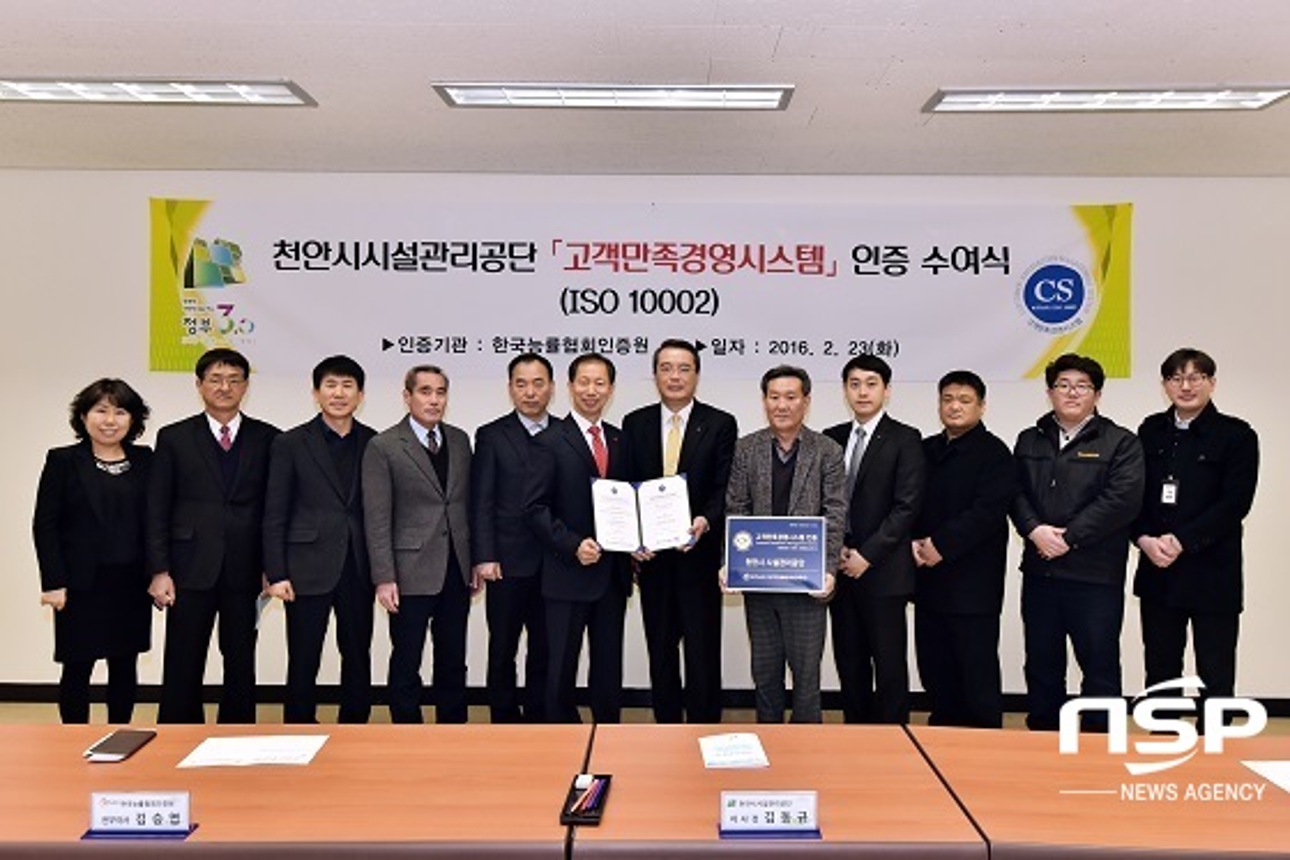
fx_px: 931
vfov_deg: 49.5
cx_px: 645
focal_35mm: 26
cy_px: 430
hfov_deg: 69.4
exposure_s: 1/100
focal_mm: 26
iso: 500
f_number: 5.6
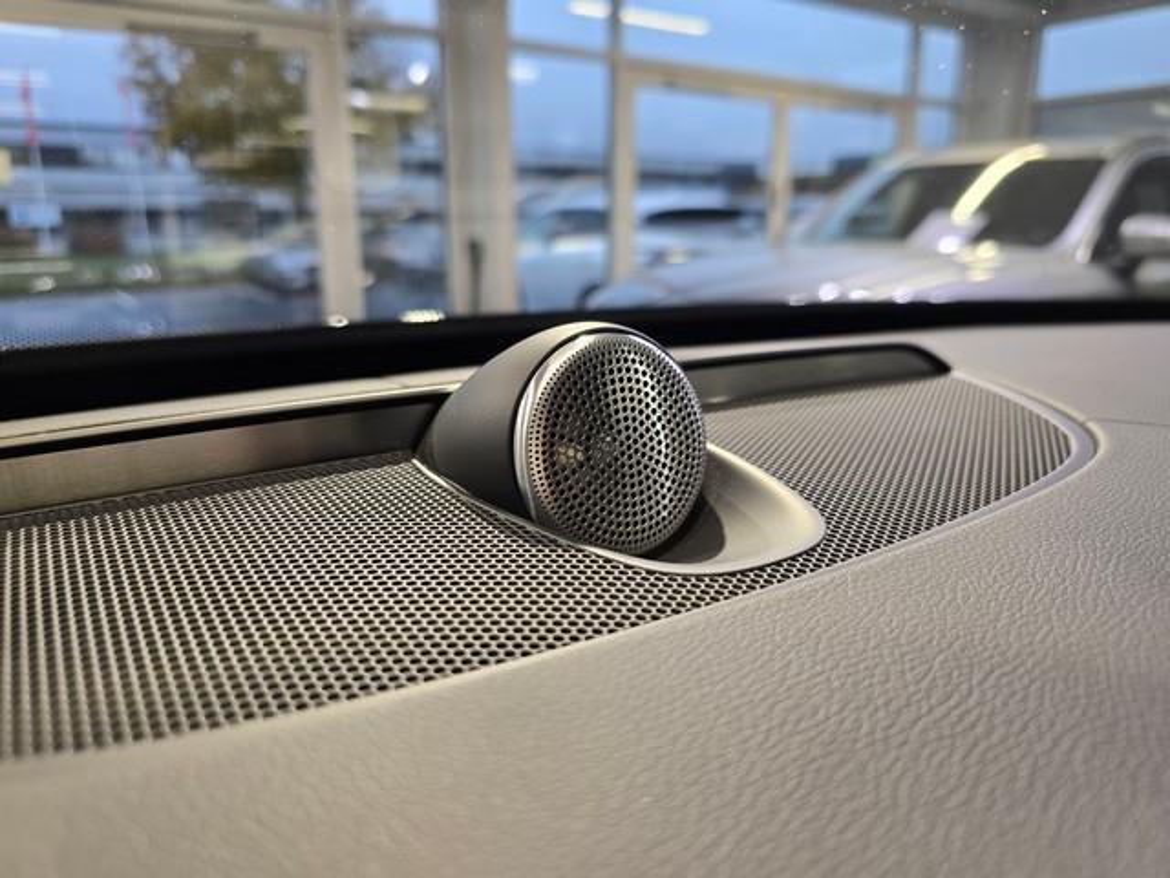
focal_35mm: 23
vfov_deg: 58.9
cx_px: 585
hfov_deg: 73.9
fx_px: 777
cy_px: 439
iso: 160
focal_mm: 6.3
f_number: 1.7
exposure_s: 1/100
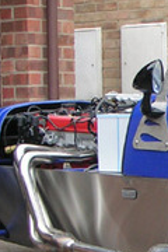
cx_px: 253
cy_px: 178
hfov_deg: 8.4
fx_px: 1113
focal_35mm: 159
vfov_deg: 12.9
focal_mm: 6.6
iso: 50
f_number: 4.5
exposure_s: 1/125
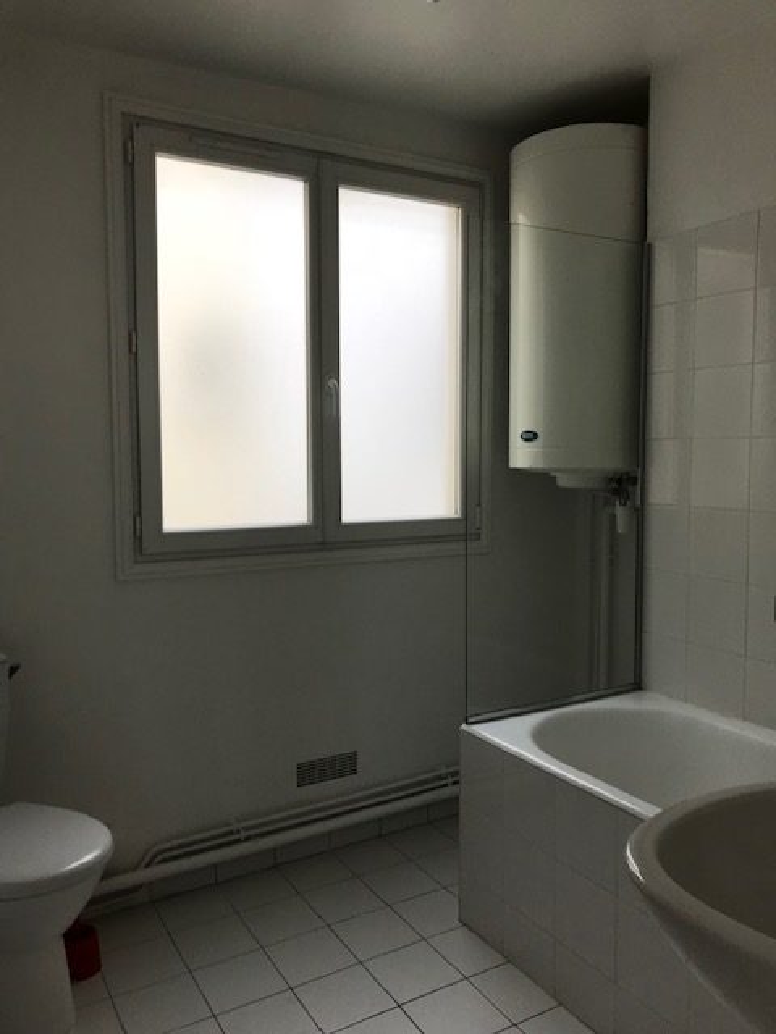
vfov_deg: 63.4
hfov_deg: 49.7
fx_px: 837
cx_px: 388
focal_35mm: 28
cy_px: 517
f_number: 1.8
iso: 25
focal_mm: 3.99
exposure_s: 1/50
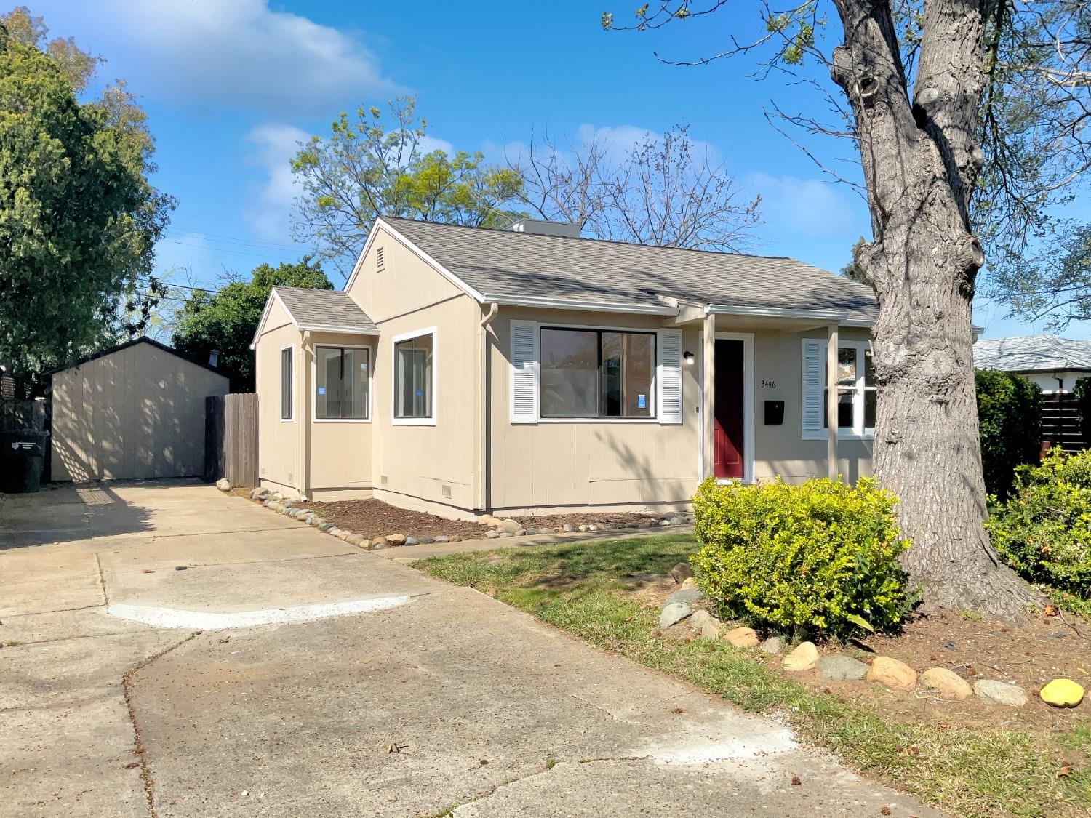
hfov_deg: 61.7
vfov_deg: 48.2
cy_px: 409
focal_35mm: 29
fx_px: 914
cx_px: 546
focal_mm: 3
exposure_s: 1/2538
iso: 16
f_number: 1.8
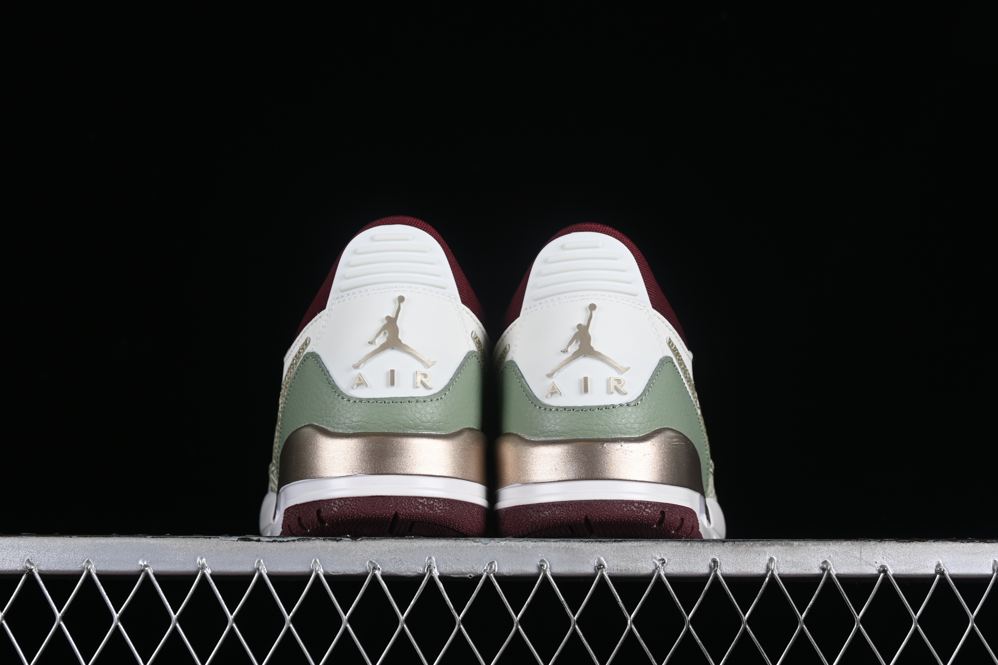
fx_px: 2079
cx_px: 499
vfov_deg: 18.2
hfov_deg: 27.0
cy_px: 332
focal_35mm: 75
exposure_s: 1/80
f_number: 8
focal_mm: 50
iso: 160
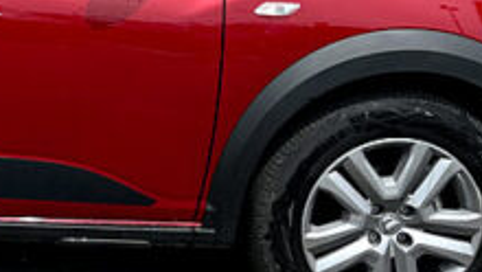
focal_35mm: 103
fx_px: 1317
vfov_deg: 11.7
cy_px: 24
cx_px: -120
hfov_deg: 19.4
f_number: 1.6
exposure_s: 1/2632
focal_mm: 5.1
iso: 50
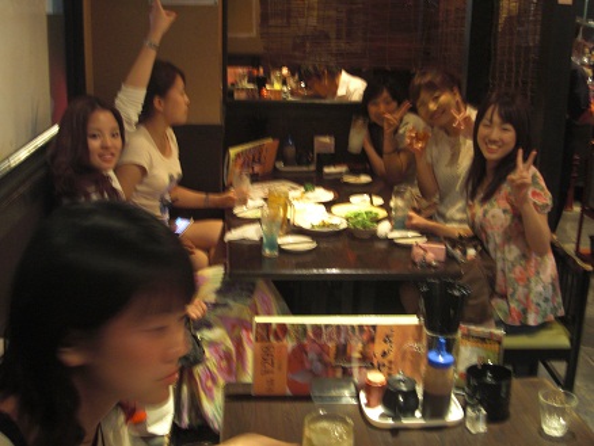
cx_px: 297
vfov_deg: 31.5
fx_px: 790
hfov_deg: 41.2
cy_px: 223
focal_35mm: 46
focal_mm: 8.2
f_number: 3.3
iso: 200
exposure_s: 1/2
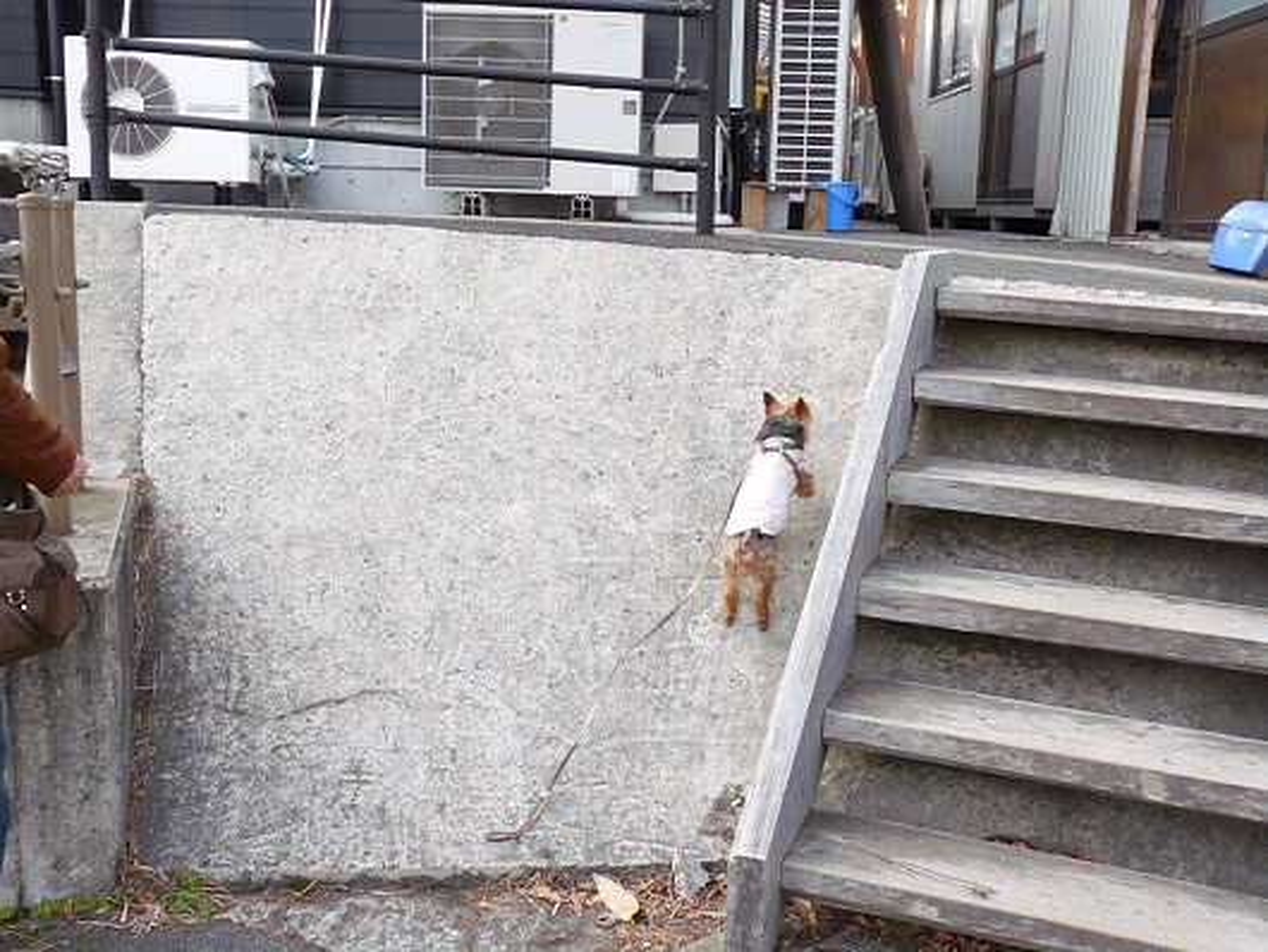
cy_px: 476
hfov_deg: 49.0
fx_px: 1393
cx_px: 634
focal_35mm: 38
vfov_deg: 37.7
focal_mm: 6.8
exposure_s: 1/320
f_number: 5.6
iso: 500
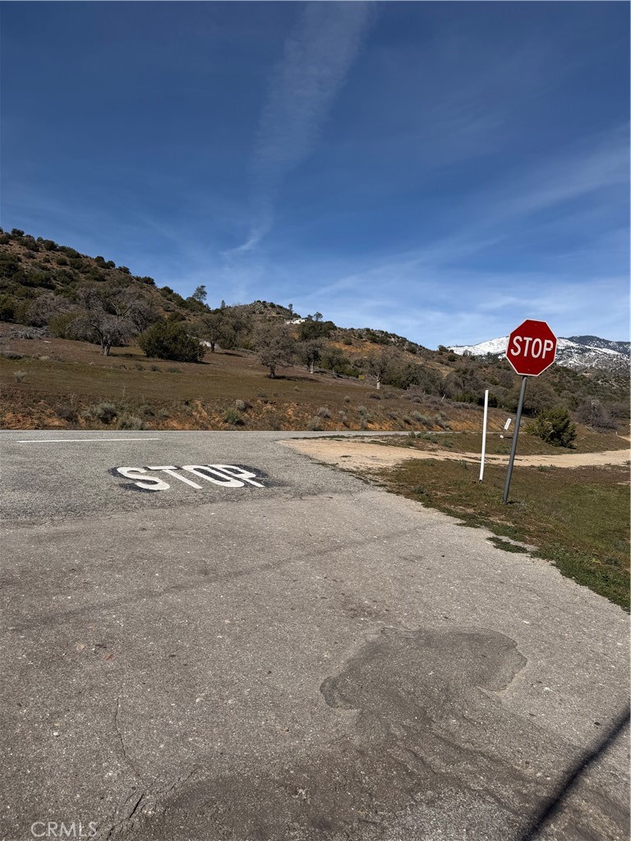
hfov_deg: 56.8
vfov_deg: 71.6
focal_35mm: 24
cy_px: 420
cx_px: 316
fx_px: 583
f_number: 1.78
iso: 80
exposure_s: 1/9091
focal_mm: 6.76
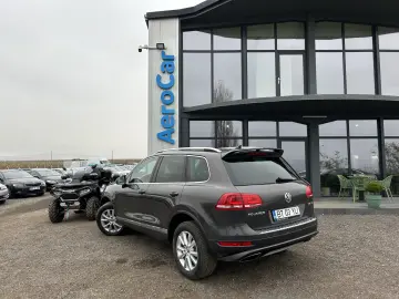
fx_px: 300
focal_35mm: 26
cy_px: 150
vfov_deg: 53.1
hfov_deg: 67.3
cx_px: 200
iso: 50
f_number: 1.5
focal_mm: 5.7
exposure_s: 1/476
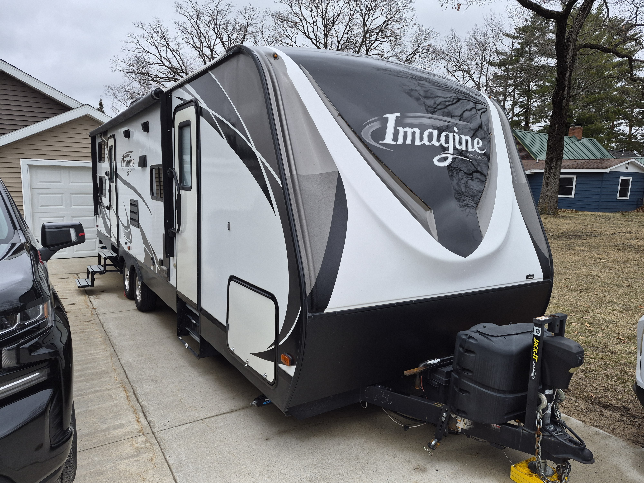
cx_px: 322
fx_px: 428
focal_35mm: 23
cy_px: 242
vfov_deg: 58.9
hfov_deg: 73.9
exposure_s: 1/3632
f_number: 1.8
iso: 80
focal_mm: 5.4
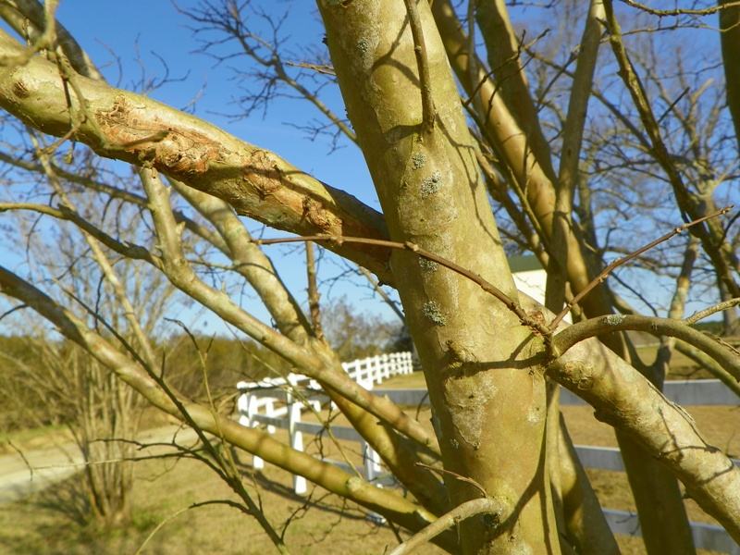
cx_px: 370
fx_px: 748
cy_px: 278
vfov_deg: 40.7
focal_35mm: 35
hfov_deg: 52.6
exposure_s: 1/320
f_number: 5
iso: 64
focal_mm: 6.2
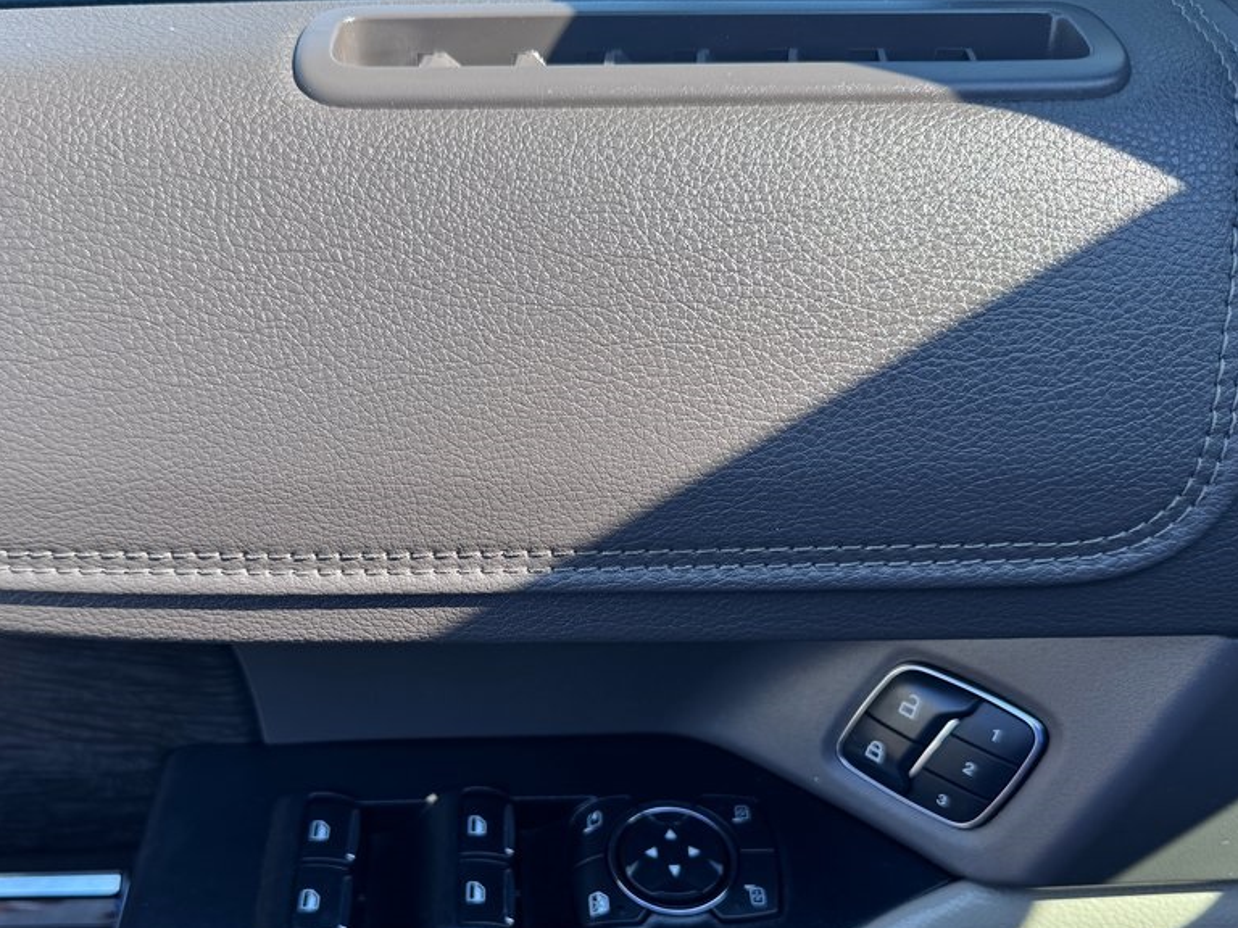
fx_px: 1144
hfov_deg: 56.6
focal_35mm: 32
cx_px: 535
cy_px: 588
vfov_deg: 43.8
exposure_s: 1/488
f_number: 1.78
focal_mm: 6.76
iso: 80
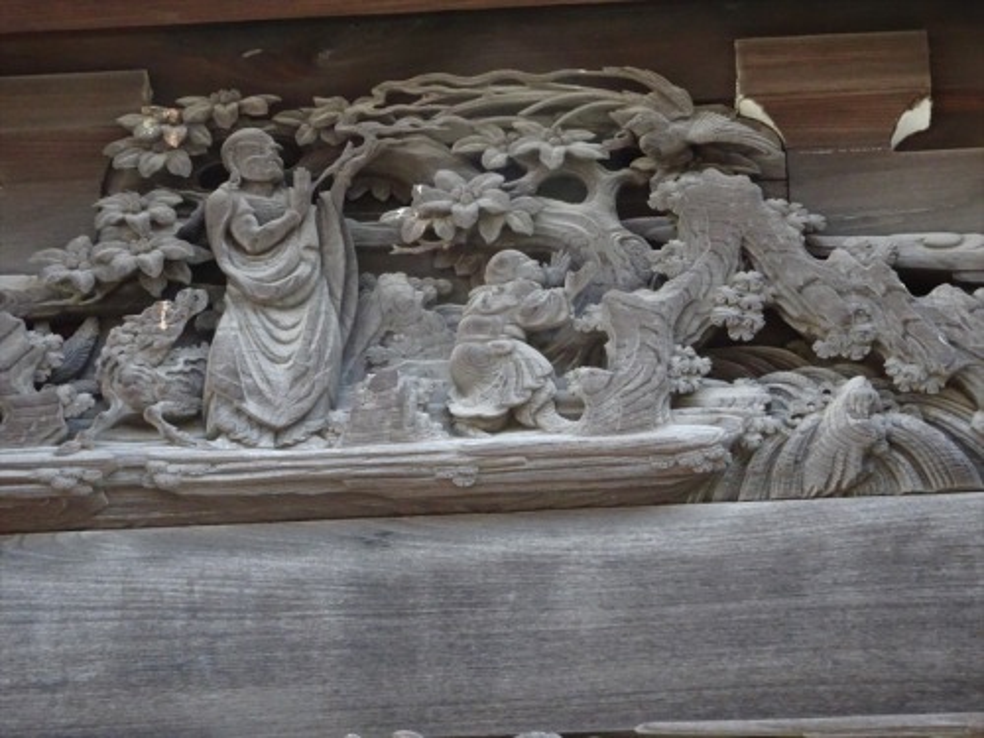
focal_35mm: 135
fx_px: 3838
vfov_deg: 11.0
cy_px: 369
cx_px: 492
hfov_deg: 14.6
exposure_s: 1/125
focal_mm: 23.11
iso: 1000
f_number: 6.3
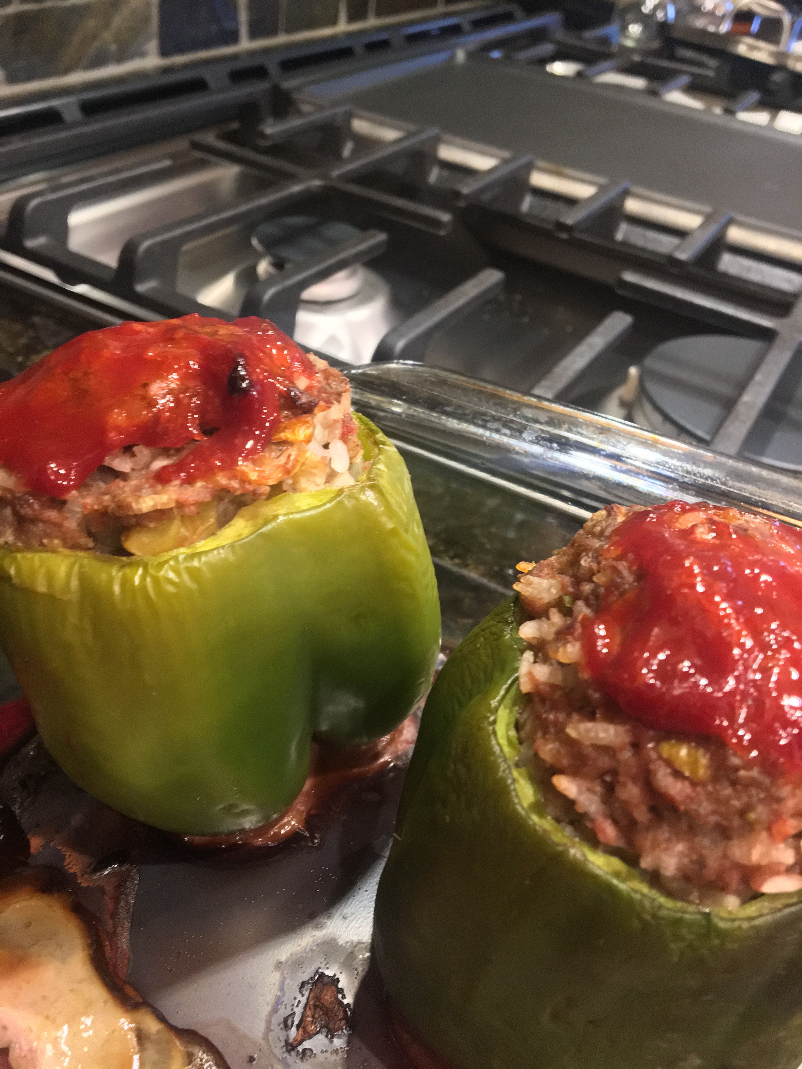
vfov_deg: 61.7
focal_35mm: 29
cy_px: 534
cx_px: 401
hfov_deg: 48.2
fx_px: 896
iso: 200
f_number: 2.2
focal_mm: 4.15
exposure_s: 1/15
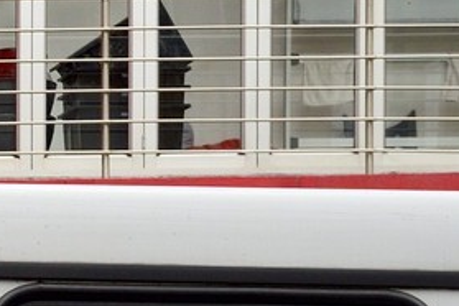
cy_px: 637
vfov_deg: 4.9
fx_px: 3506
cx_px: -837
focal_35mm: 275
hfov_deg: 6.9
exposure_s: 1/640
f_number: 6.3
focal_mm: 48
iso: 400
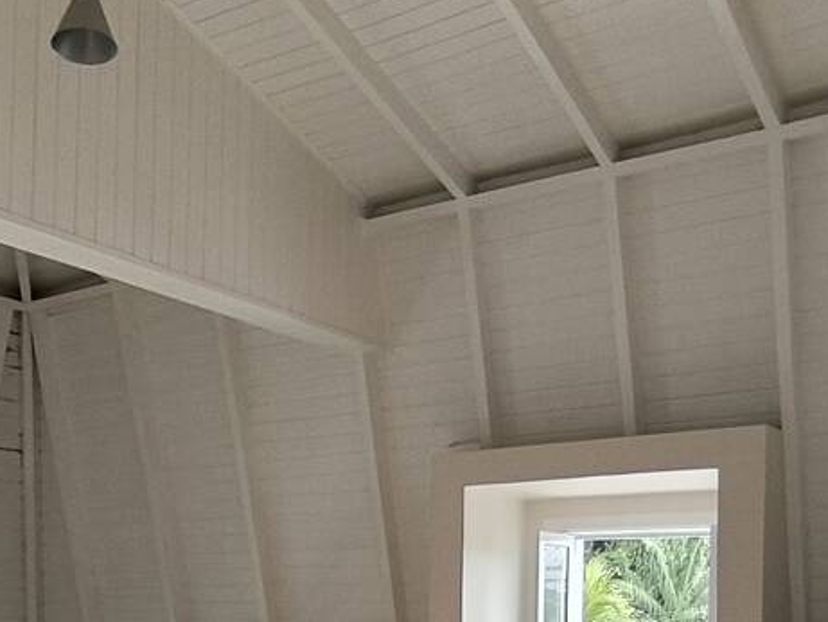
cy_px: 644
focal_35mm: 50
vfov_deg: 27.2
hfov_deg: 37.8
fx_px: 1196
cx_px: 277
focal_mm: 1.65
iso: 80
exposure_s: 1/120
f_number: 2.2
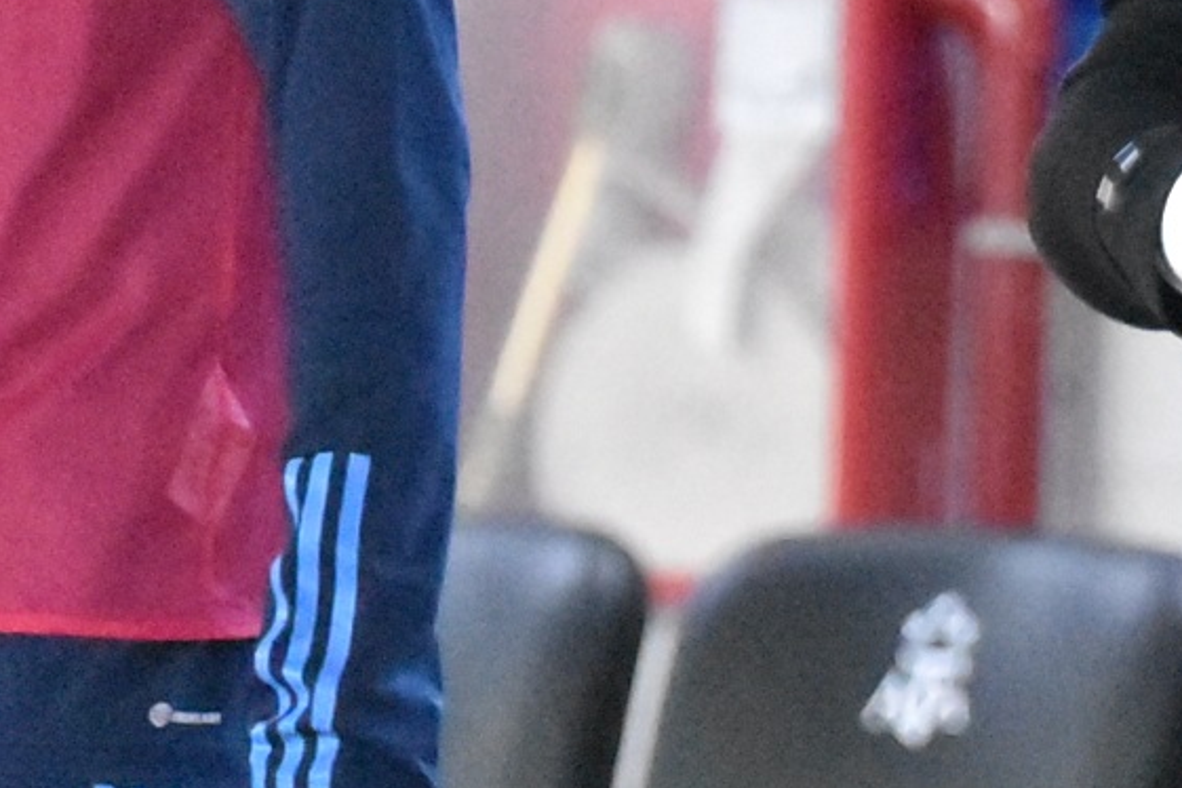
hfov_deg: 1.9
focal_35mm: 1081
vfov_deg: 1.3
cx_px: 1262
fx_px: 35479
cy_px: 152
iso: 6400
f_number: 2.8
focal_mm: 135
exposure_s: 1/800
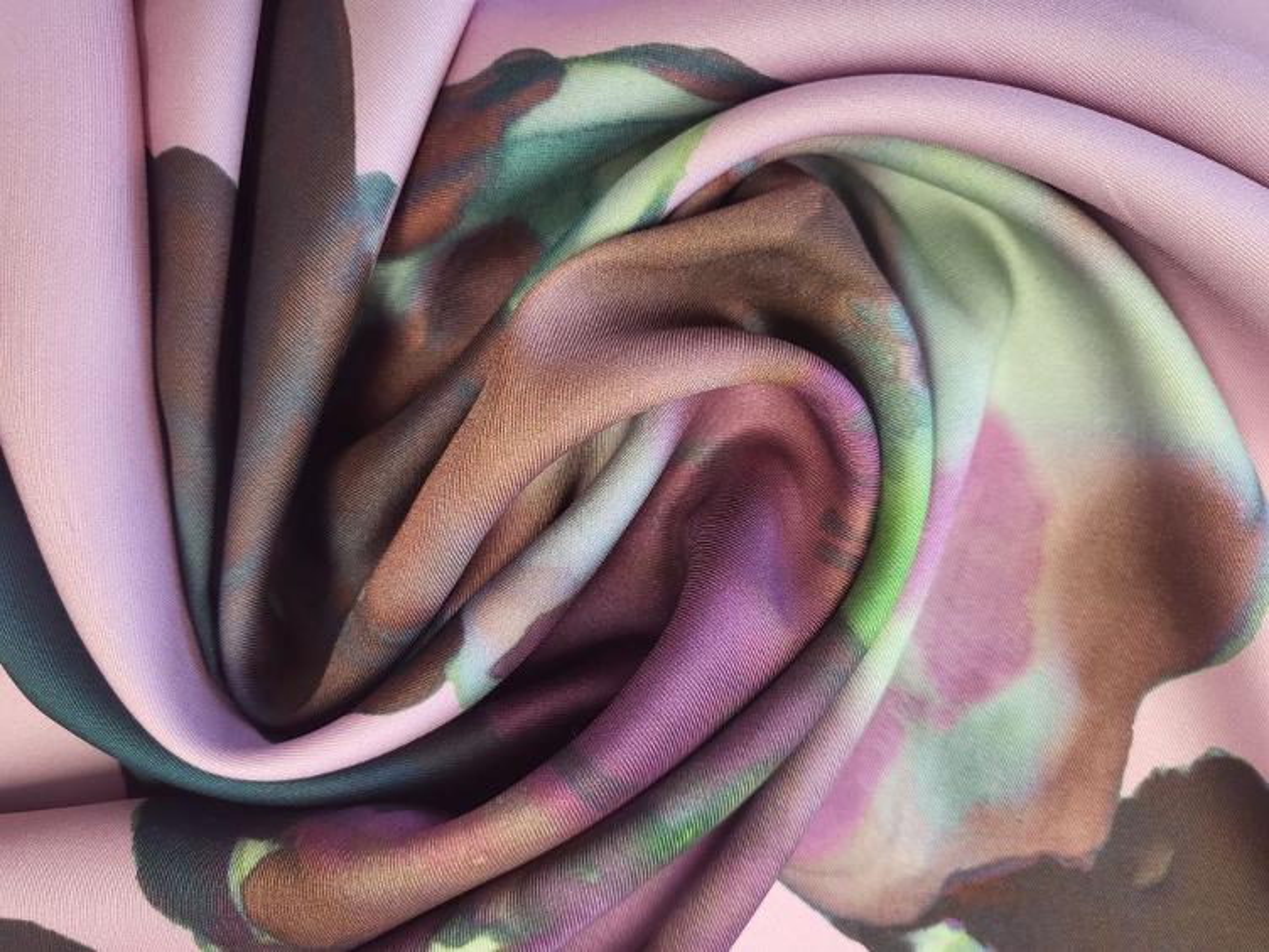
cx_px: 634
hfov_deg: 67.3
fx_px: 953
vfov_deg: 53.1
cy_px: 476
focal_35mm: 26
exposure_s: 1/100
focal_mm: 4.25
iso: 320
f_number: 1.8
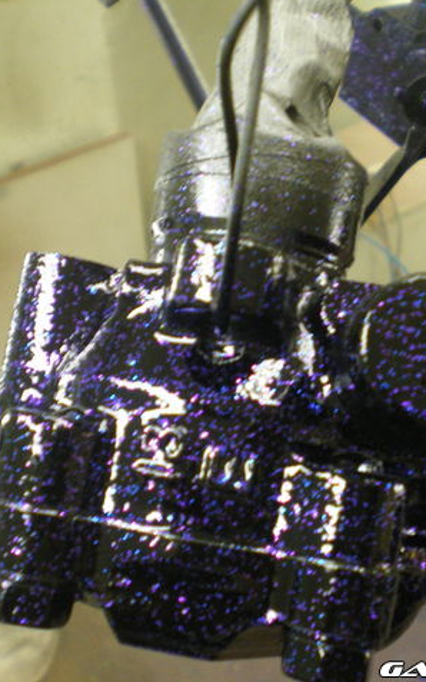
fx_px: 1003
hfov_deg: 23.9
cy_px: 340
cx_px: 167
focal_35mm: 54
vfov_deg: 37.5
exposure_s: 1/30
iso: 250
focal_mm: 6.3
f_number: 3.1
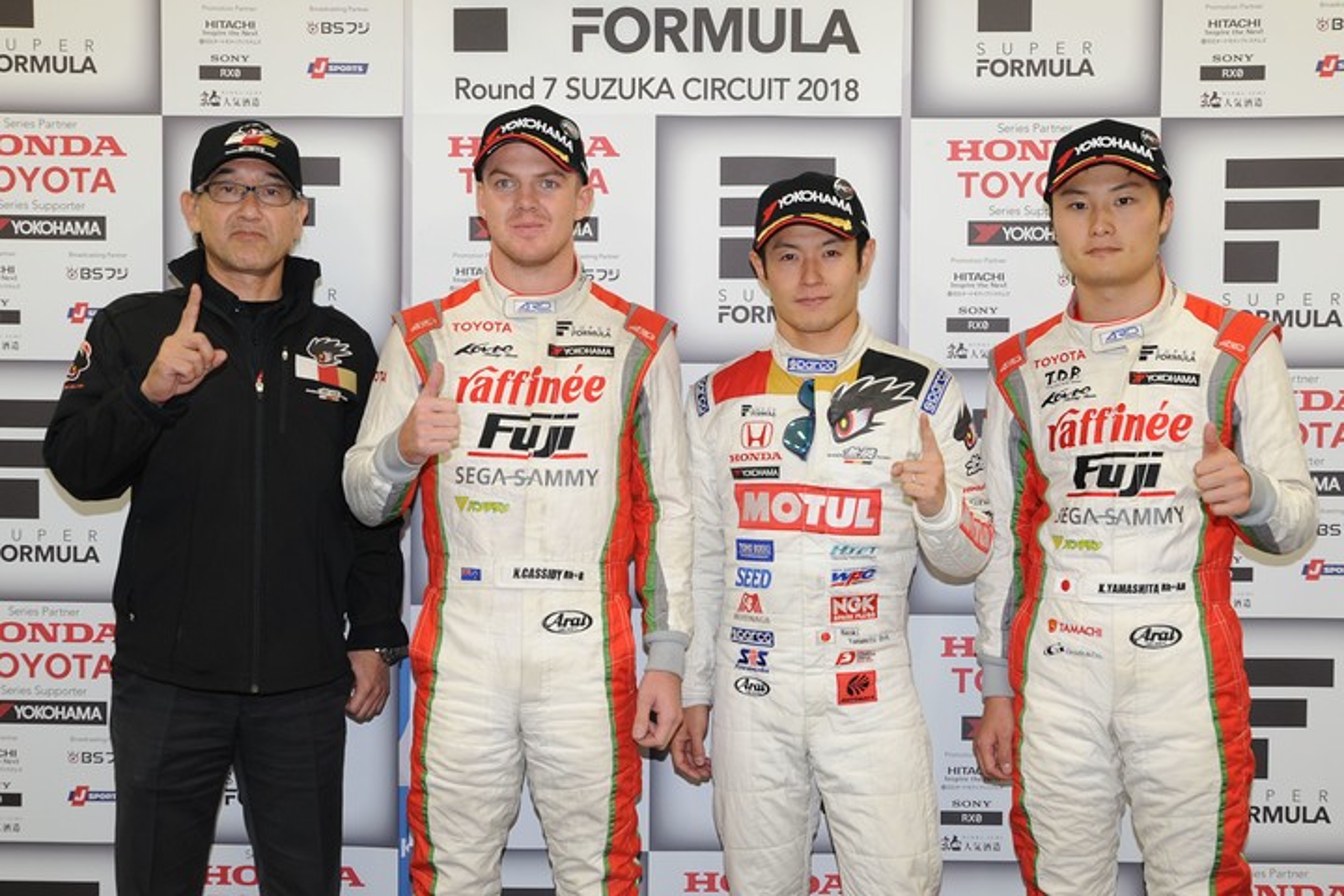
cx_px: 672
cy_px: 448
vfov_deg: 33.4
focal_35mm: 40
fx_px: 1493
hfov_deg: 48.5
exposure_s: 1/90
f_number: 6.7
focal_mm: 40
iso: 800
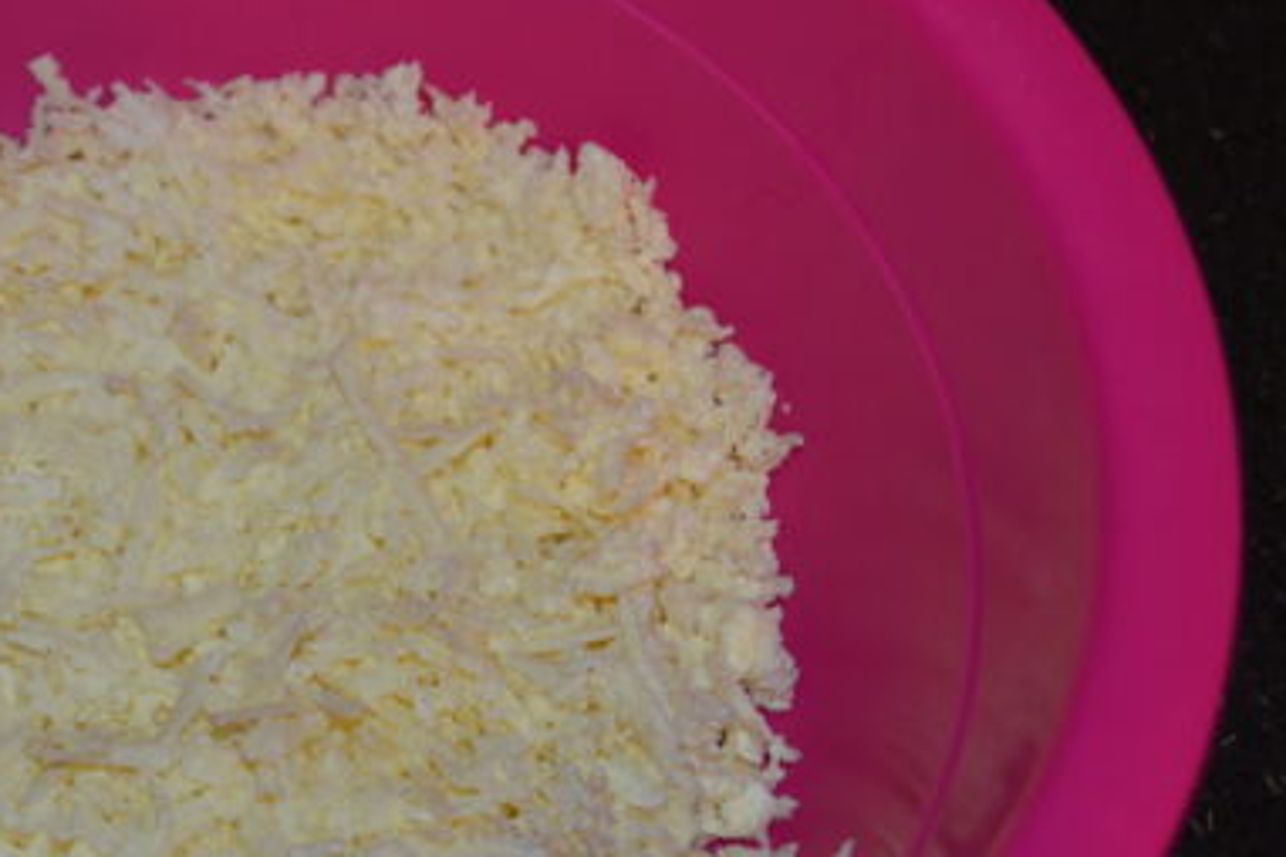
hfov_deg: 25.5
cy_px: 508
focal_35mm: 77
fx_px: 2750
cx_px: 122
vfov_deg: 17.7
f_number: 4.5
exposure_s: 1/60
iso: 400
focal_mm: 28
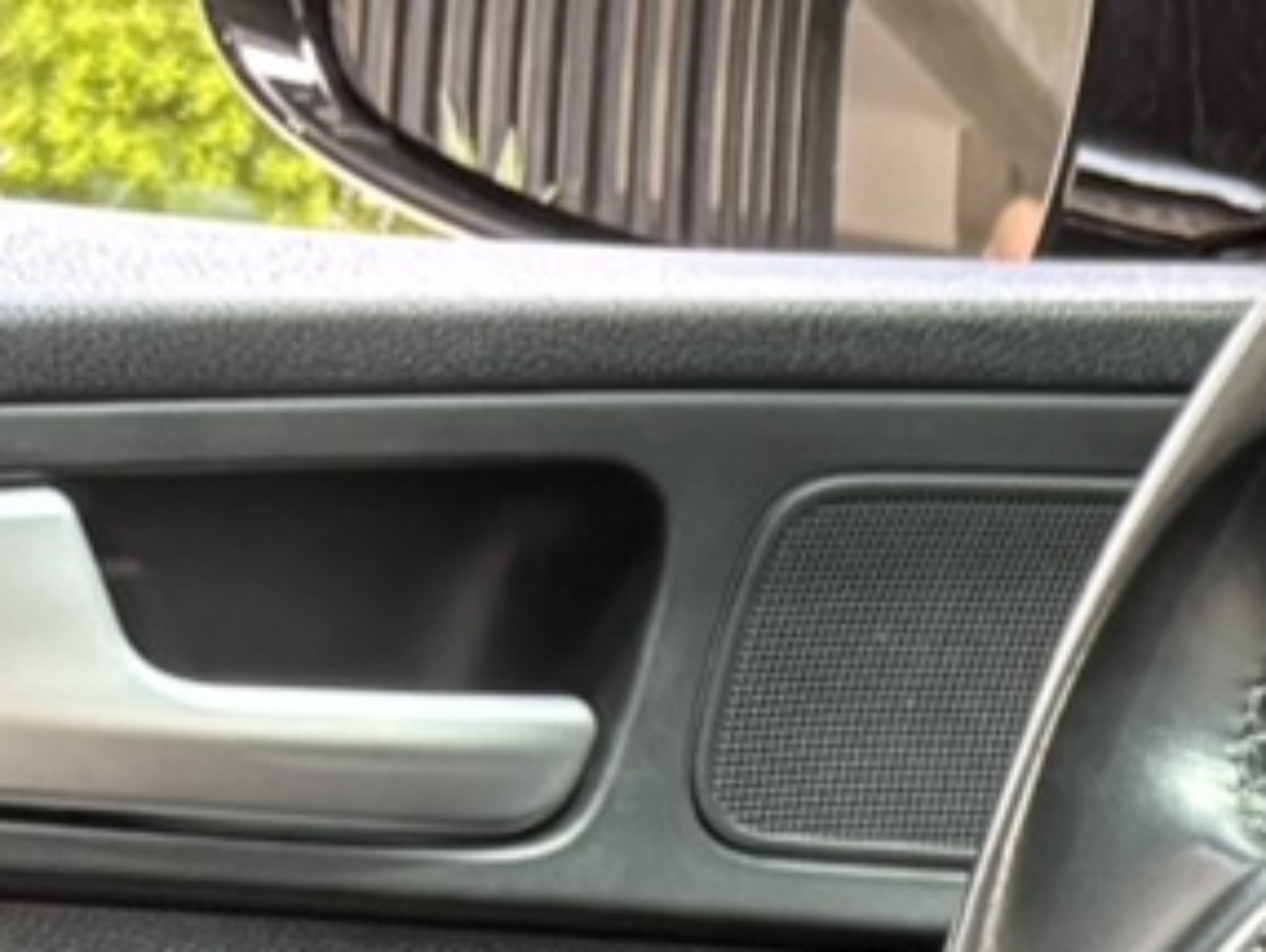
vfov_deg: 7.2
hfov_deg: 8.9
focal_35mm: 186
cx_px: 3599
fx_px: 6808
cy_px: 2821
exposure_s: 1/63
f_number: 1.6
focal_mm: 5.96
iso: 125
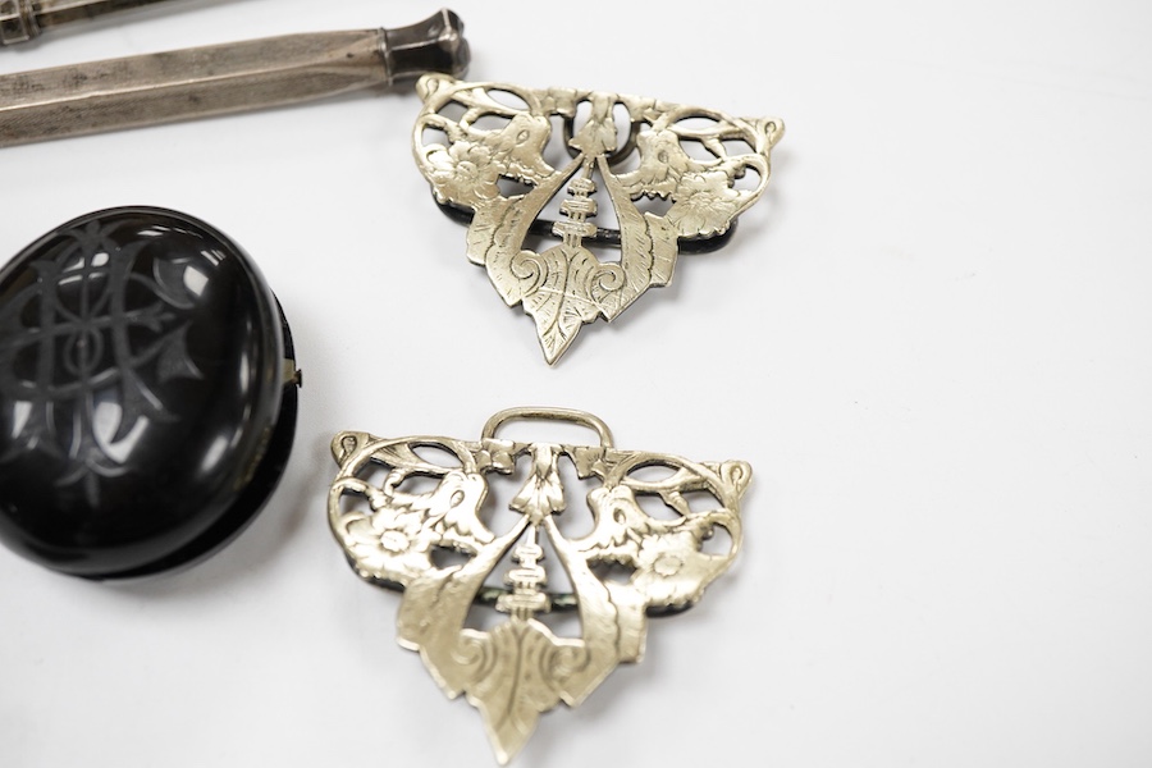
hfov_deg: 43.6
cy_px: 384
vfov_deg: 29.9
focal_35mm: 45
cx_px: 576
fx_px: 1440
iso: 1250
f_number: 9
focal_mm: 30
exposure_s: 1/125
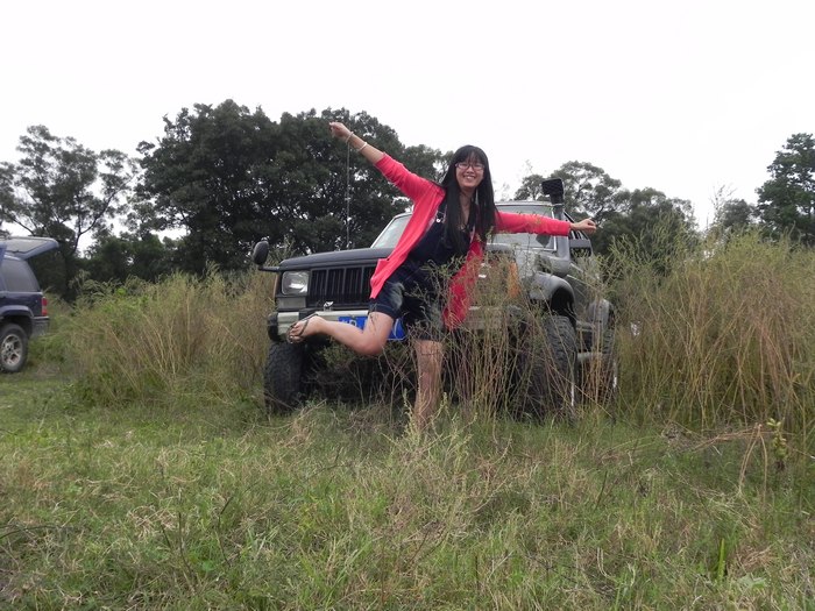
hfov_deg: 61.7
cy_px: 306
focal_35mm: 29
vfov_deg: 48.2
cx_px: 408
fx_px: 683
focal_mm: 5.2
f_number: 5
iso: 160
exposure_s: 1/319
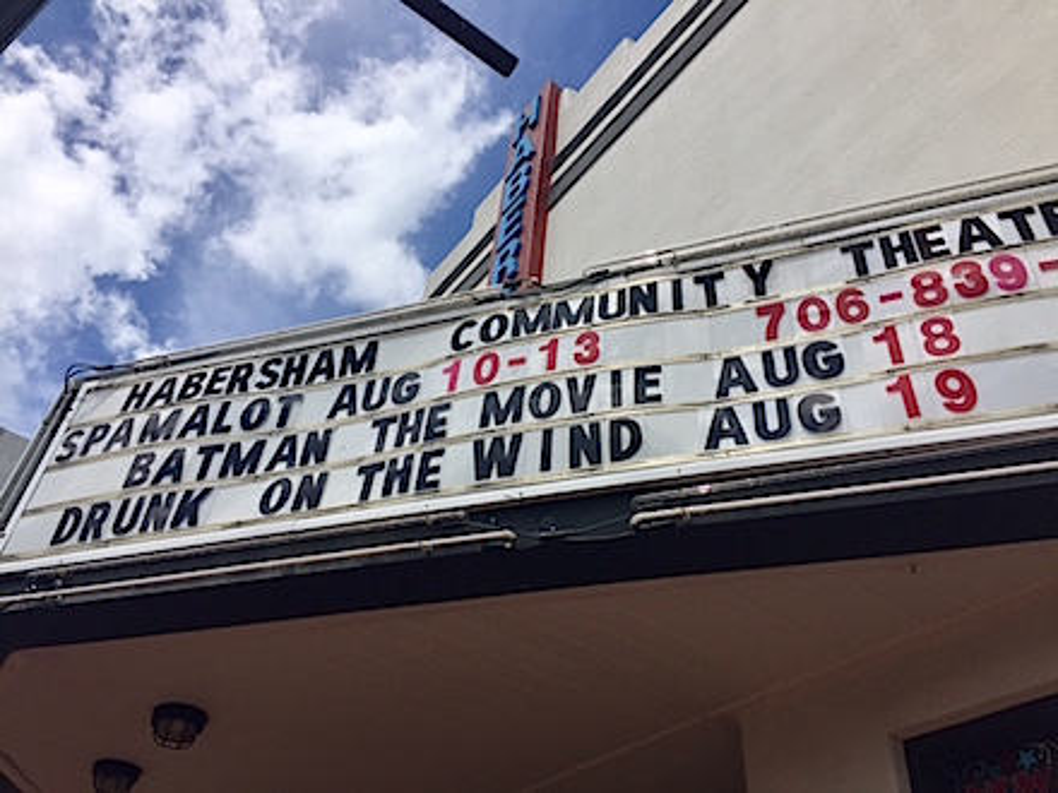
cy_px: 396
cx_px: 529
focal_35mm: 29
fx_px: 886
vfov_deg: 48.2
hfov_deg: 61.7
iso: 32
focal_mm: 4.15
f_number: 2.2
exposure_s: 1/3968
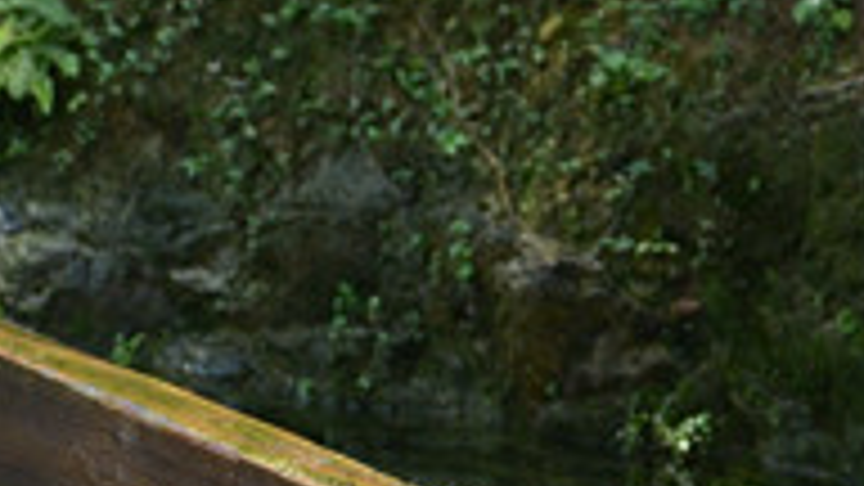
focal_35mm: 313
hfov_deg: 6.9
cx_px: 346
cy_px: 983
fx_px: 7171
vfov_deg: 3.8
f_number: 4.8
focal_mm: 48
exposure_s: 1/1000
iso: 400
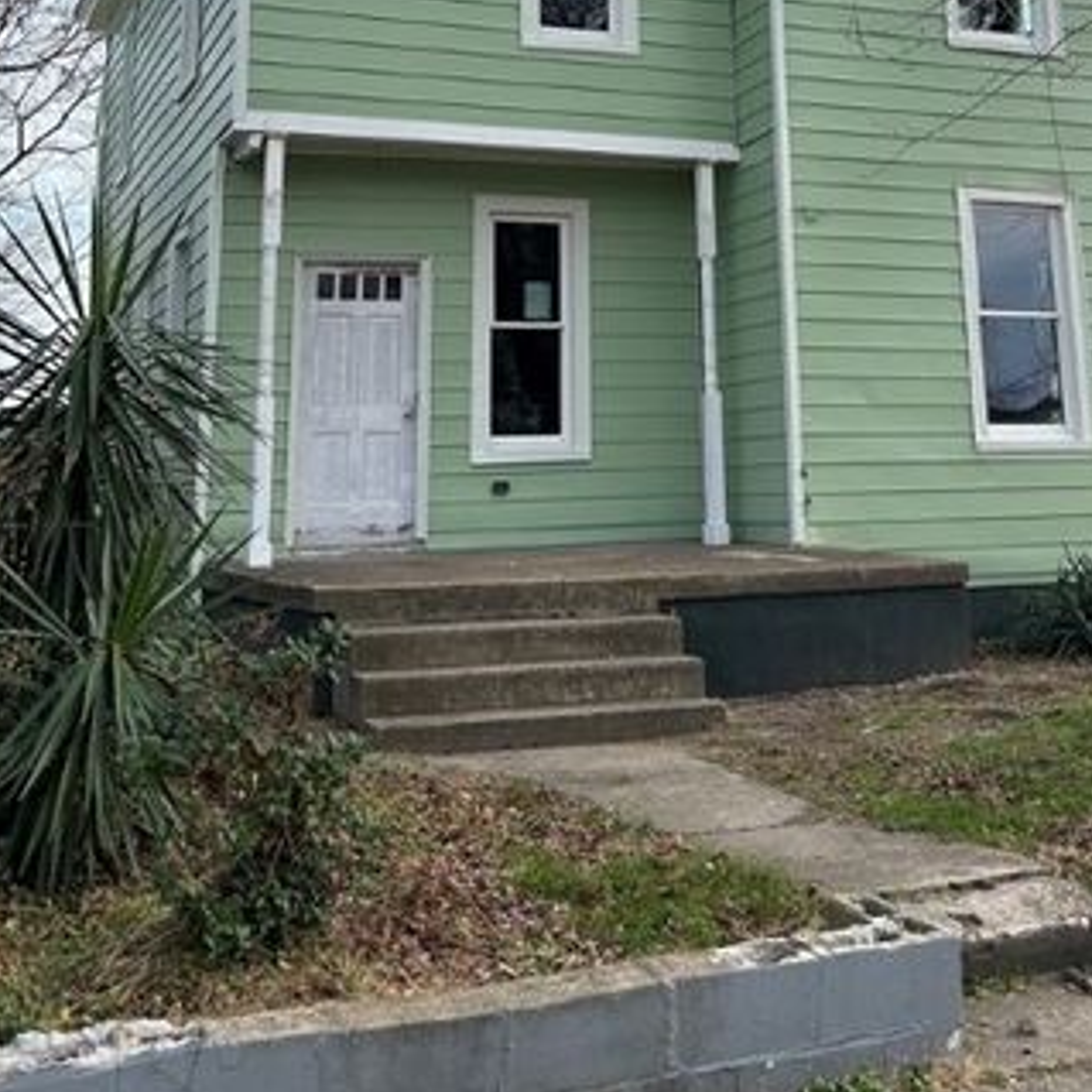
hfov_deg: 35.2
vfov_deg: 33.0
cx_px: 654
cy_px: 53
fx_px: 1713
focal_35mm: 48
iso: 50
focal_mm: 5.7
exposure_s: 1/2994
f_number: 1.5
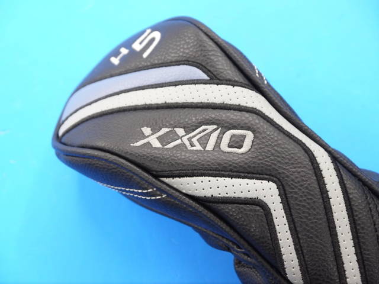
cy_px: 142
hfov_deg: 23.3
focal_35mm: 84
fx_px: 920
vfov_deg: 17.6
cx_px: 190
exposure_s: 1/50
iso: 800
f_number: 5.6
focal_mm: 42
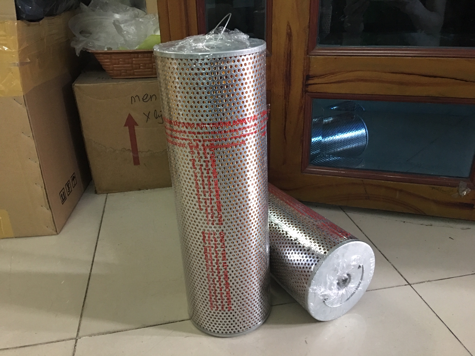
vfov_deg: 48.2
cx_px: 238
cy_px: 178
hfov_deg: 61.7
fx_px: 398
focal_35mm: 29
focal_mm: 4.15
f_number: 2.2
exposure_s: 1/8
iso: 125
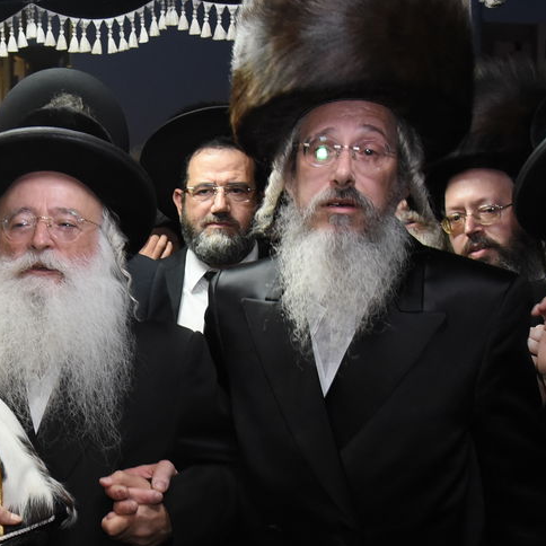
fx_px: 1053
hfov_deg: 28.1
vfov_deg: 28.7
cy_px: 399
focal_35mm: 59
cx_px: 62
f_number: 5.6
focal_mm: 24
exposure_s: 1/160
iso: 4000
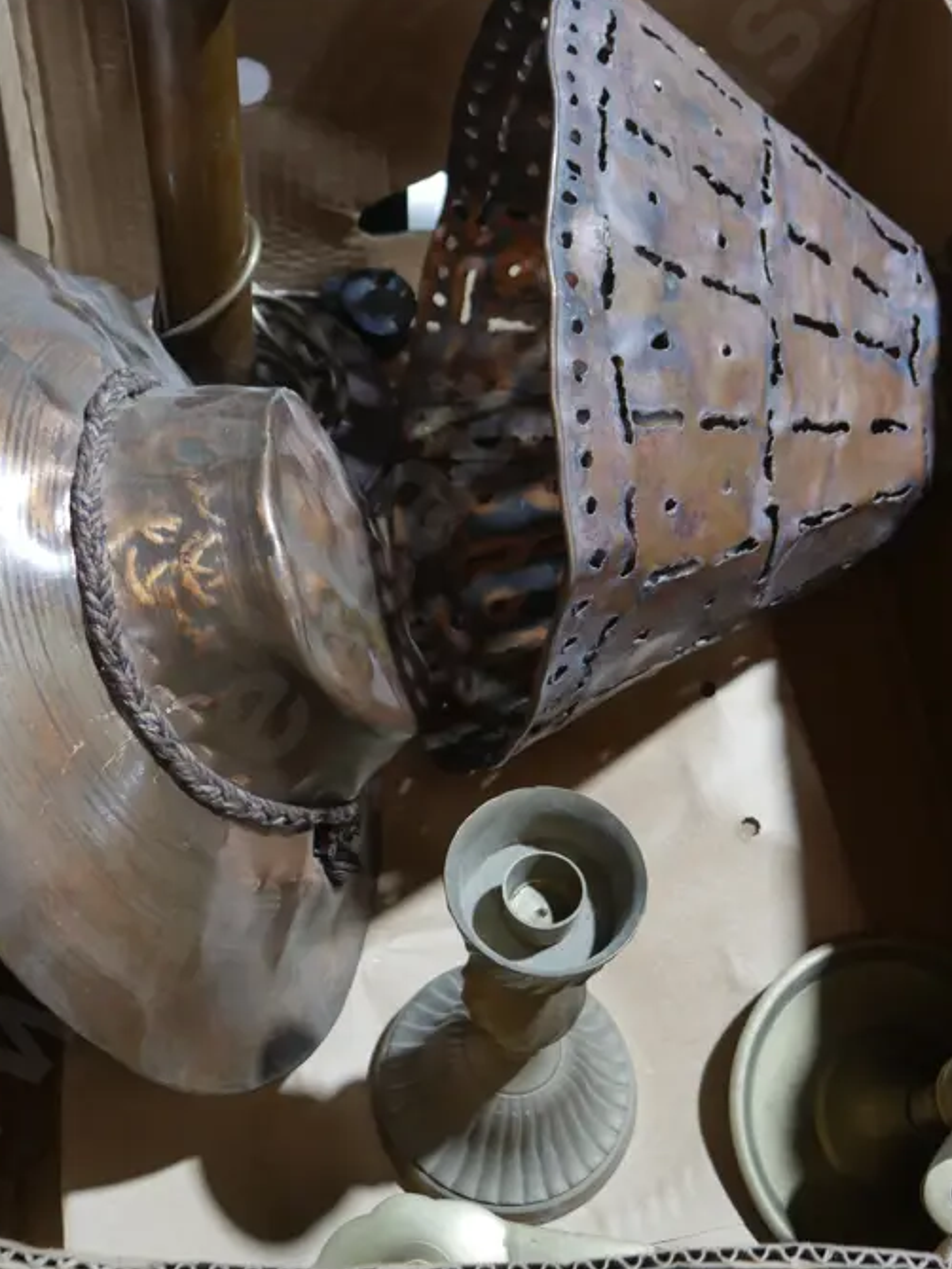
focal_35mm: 49
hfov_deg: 29.7
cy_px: 412
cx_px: 488
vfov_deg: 38.4
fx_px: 1796
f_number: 4
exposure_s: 1/60
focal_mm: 16
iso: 640
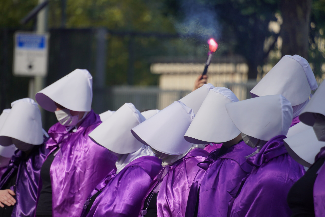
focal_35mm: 450
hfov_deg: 4.6
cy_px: 108
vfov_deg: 3.1
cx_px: 162
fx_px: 4062
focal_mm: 300
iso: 160
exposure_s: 1/500
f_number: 6.3
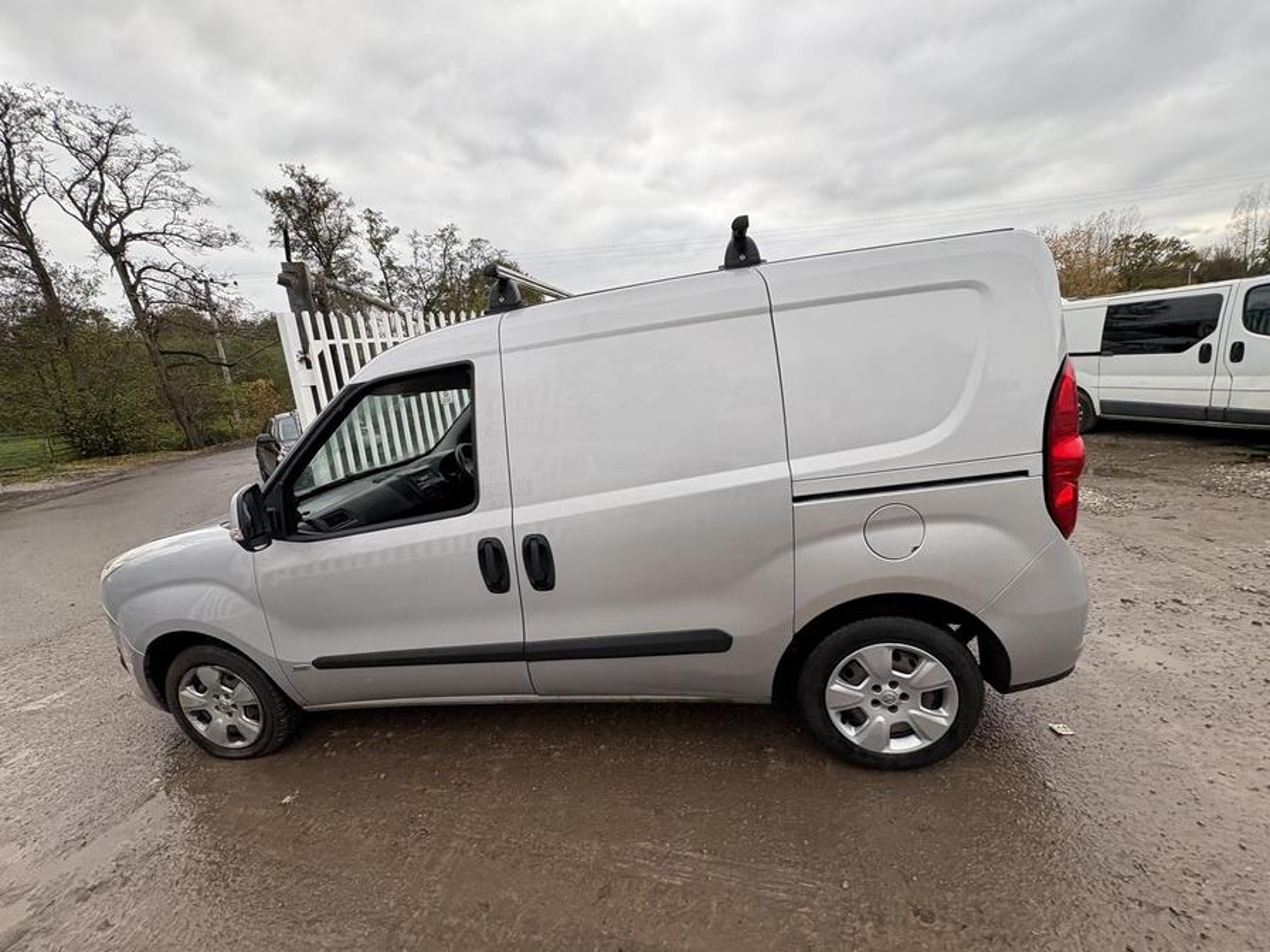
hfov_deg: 102.1
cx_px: 635
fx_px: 514
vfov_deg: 85.7
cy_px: 476
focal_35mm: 14
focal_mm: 2.22
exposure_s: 1/239
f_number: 2.2
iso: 40
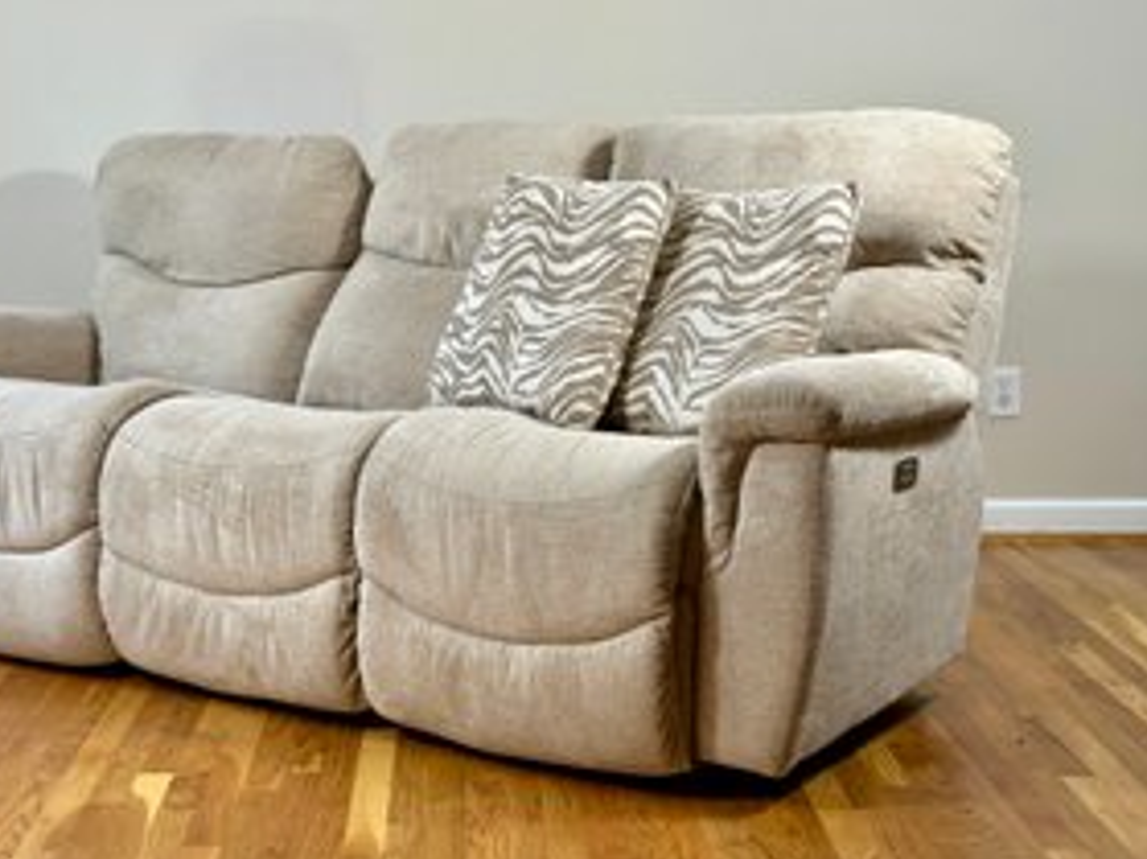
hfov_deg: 32.6
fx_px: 1954
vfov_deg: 24.8
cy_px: 421
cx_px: 454
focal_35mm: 59
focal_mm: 6.86
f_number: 1.78
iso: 125
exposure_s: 1/60
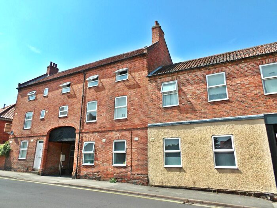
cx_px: 138
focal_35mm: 24
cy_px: 104
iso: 100
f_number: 4.1
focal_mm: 4.3
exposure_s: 1/734
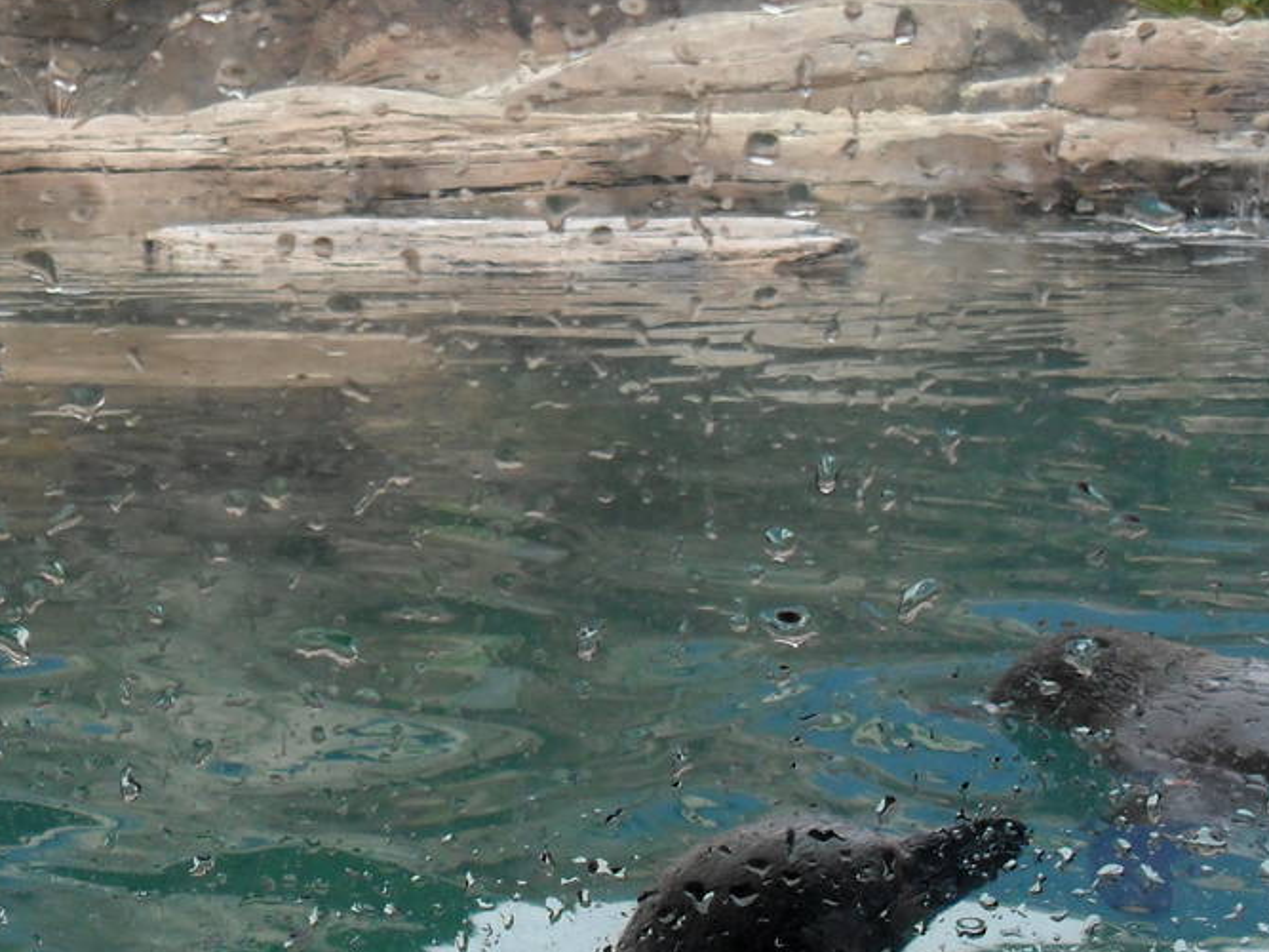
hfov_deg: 23.2
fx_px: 3079
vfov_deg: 17.4
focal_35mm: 84
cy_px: 145
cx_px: 500
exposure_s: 1/500
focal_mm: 6.3
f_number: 3.2
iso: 100
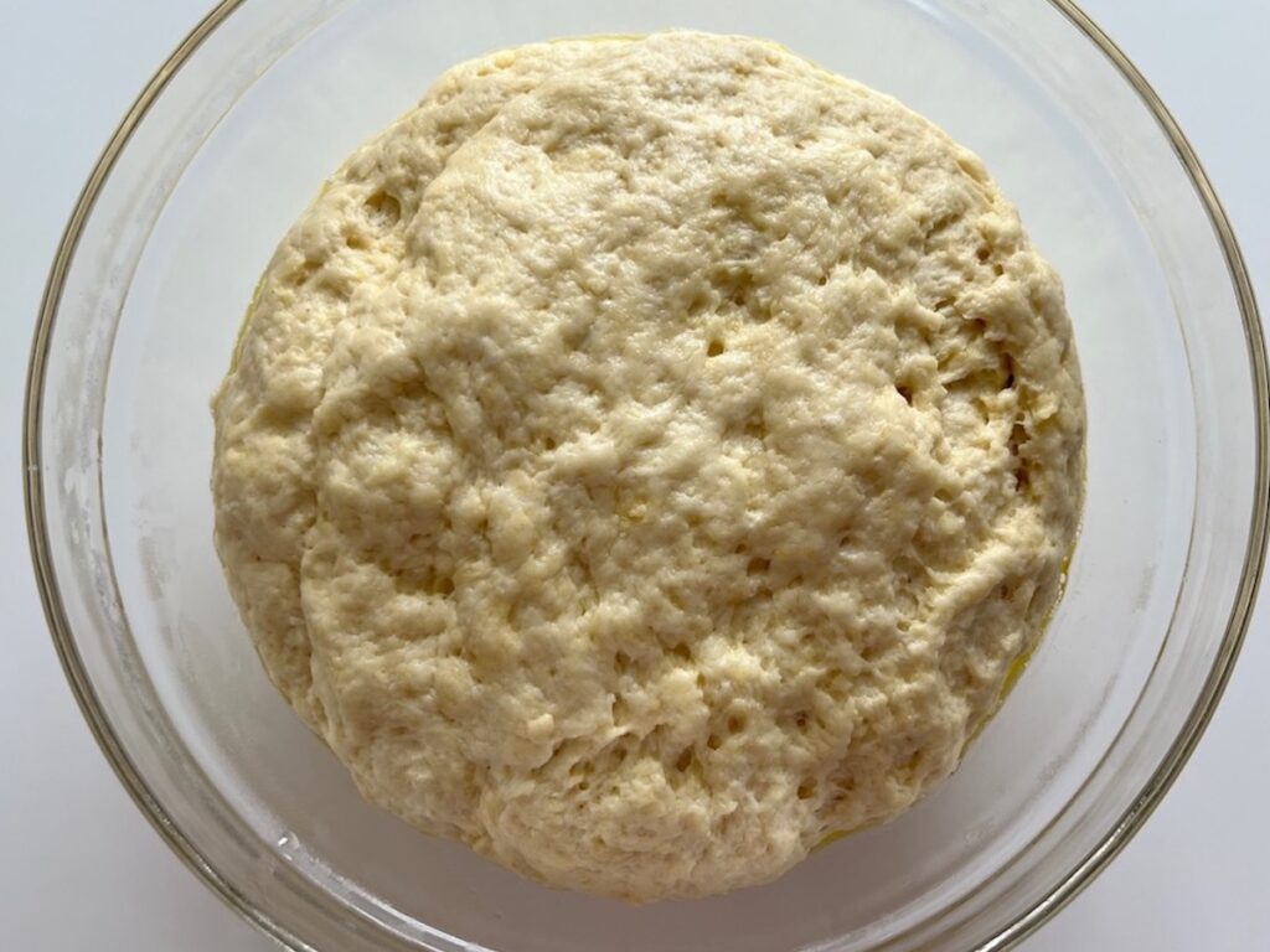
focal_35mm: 26
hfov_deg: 67.3
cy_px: 476
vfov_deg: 53.1
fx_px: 954
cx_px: 635
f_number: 1.5
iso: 40
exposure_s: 1/211
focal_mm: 5.7
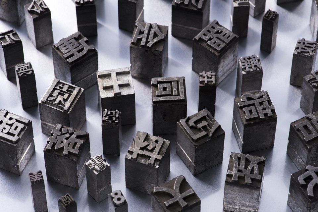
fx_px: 927
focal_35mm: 105
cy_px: 106
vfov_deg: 13.0
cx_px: 159
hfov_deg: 19.5
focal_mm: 105
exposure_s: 1/125
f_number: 22
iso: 100
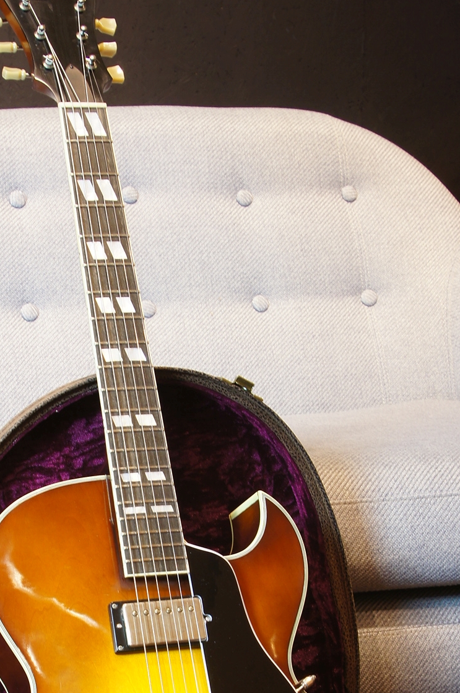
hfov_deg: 14.8
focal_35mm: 92
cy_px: 600
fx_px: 1768
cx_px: 137
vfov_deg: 21.7
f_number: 9
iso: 100
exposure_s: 1.3
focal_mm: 30
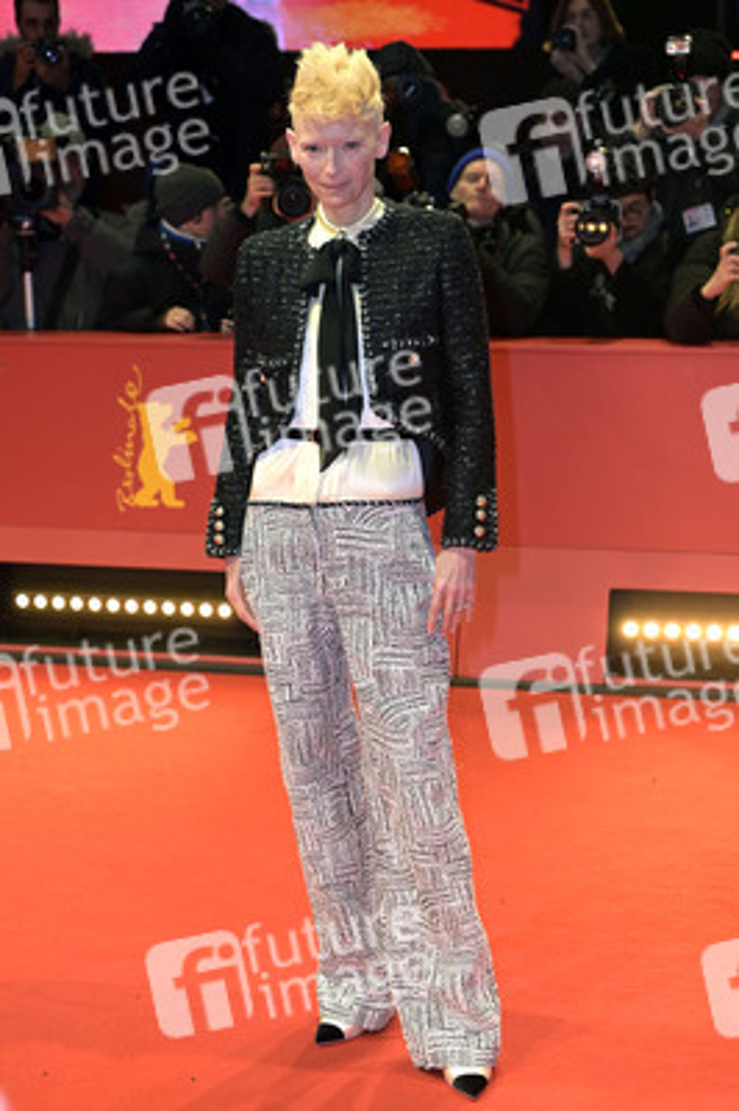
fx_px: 1851
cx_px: 370
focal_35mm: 60
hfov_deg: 22.6
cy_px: 556
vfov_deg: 33.4
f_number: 4.5
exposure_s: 1/500
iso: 2000
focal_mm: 60
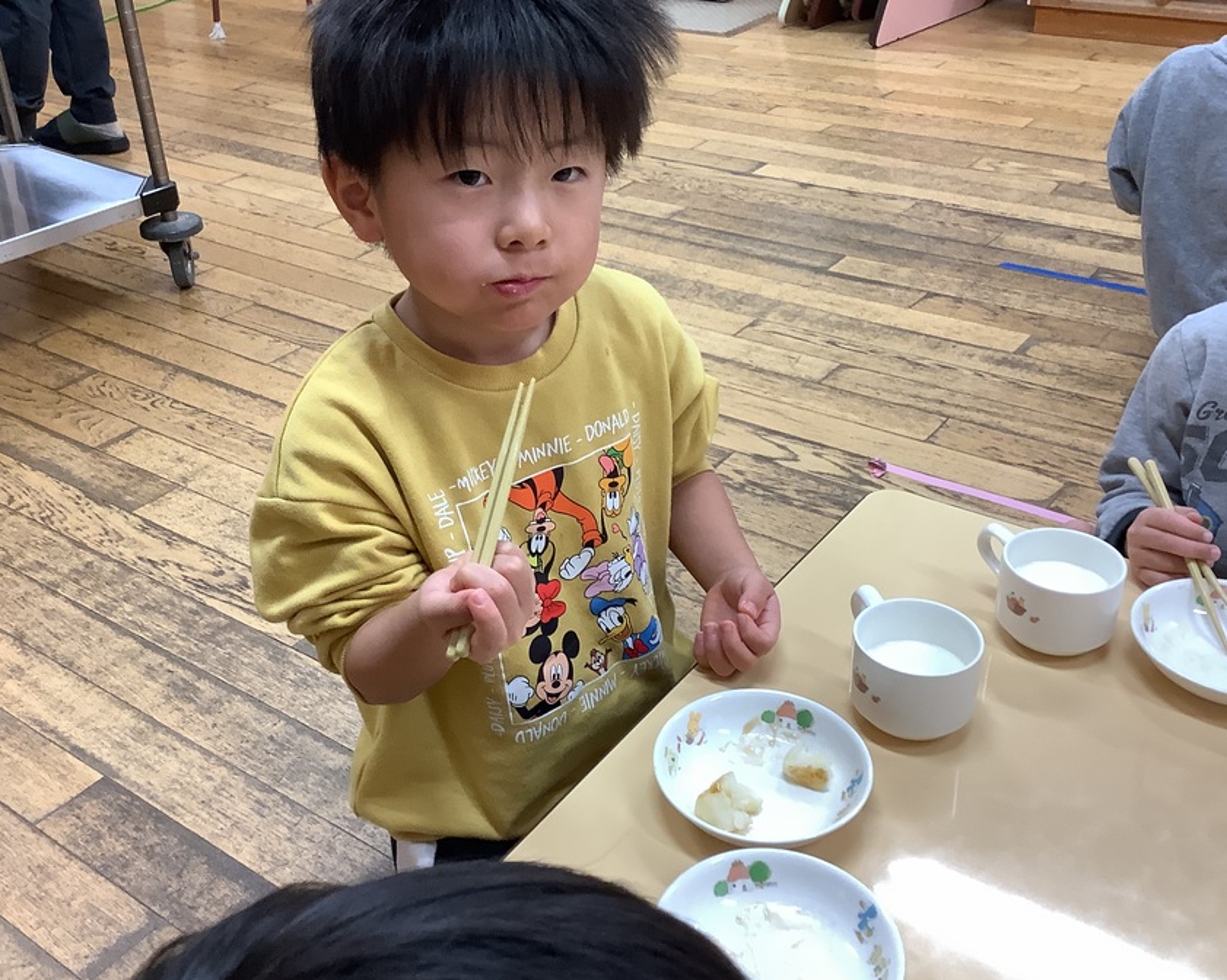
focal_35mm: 36
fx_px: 1307
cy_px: 449
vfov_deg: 41.1
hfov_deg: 50.2
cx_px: 554
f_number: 2.4
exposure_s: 1/60
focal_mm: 3.3
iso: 125
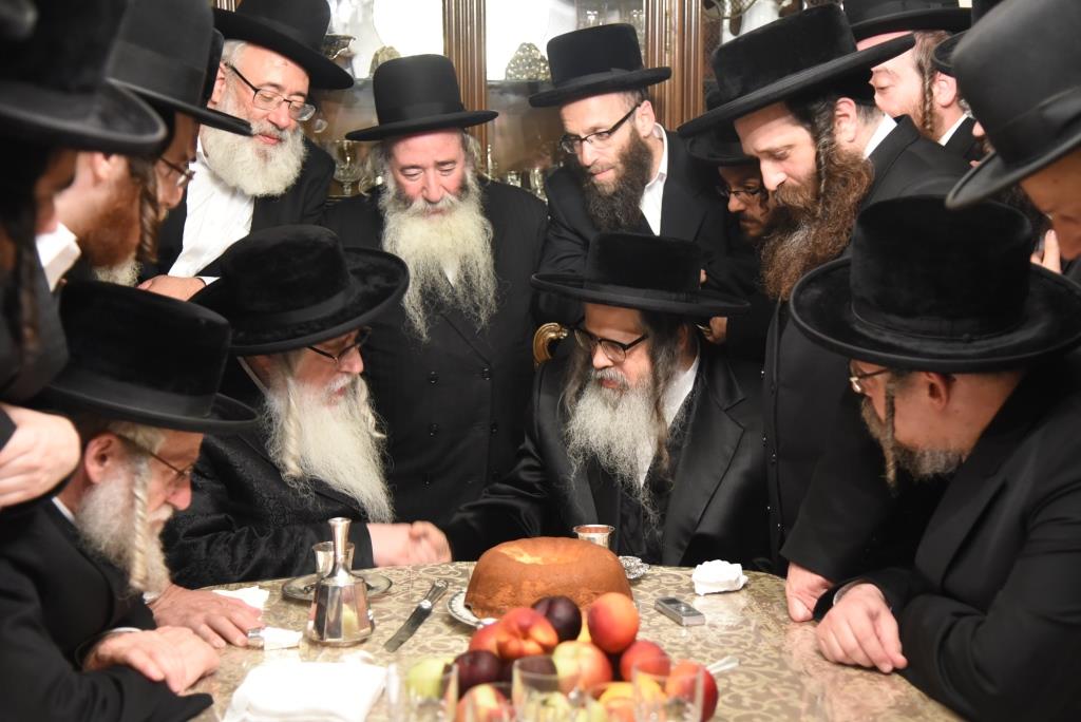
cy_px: 361
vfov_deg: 24.7
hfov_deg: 36.2
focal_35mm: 55
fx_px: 1652
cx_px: 540
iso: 4000
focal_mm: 55
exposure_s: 1/50
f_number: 4
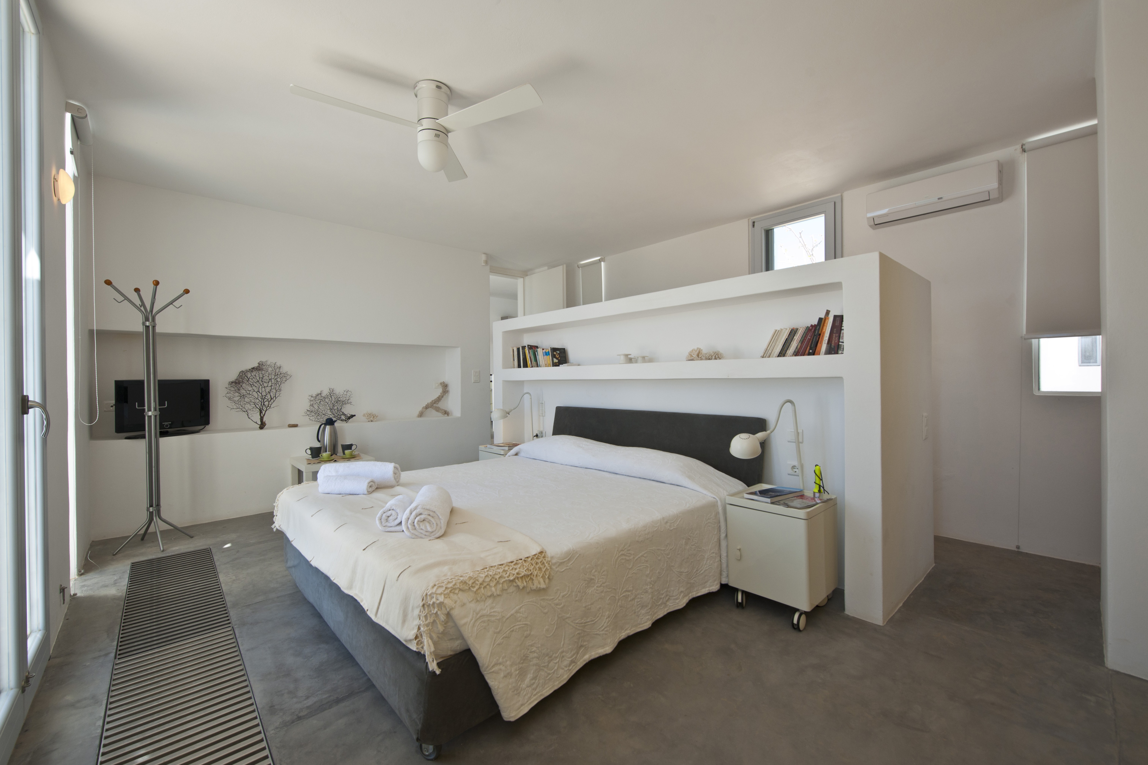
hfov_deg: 104.3
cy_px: 382
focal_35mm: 14
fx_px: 446
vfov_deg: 81.2
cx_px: 574
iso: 400
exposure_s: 1/125
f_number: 7.1
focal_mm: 14
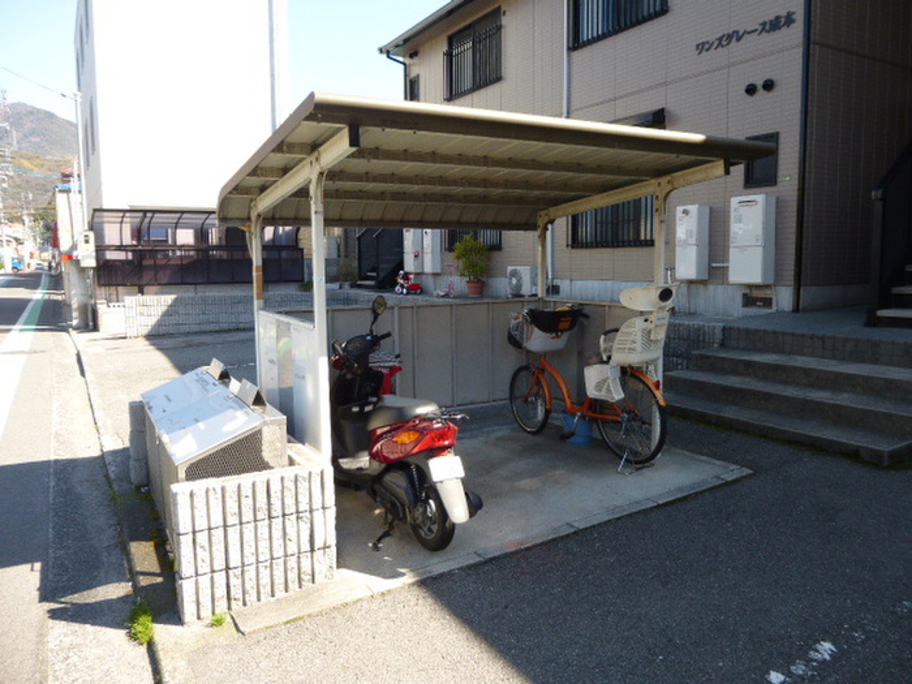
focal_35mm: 25
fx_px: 659
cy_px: 342
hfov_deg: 69.4
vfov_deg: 54.9
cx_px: 456
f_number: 3.1
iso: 100
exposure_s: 1/320
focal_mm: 4.5
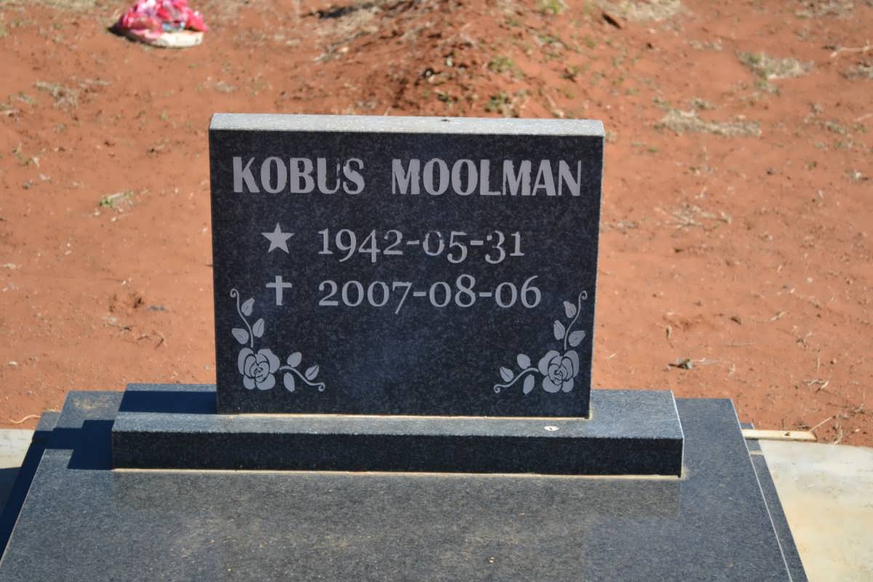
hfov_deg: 24.6
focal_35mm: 82
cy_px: 291
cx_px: 436
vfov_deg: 16.6
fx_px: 2000
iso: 140
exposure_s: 1/125
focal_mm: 55
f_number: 5.6
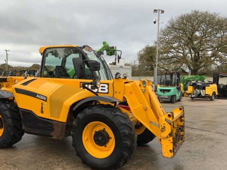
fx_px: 230
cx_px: 102
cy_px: 97
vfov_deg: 40.6
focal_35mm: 35
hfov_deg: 52.5
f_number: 1.8
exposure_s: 1/283
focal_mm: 3
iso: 16
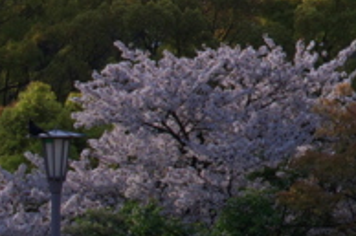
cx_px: 706
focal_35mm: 354
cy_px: -146
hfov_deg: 5.7
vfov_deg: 3.9
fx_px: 3498
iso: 200
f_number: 8
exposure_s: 1/640
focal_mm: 45
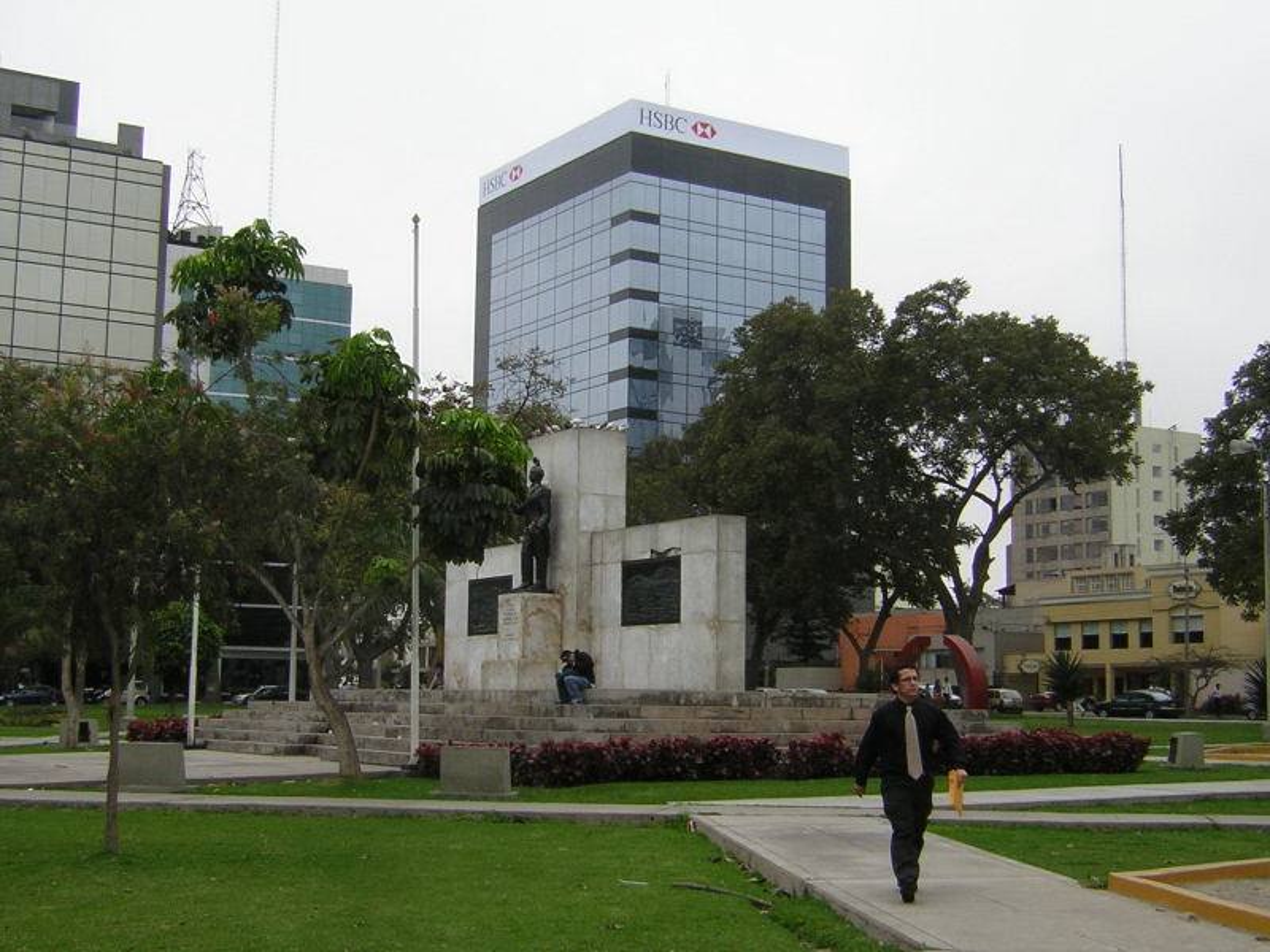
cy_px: 476
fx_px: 1724
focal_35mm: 47
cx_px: 635
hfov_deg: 40.4
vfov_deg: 30.9
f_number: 5.8
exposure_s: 1/187
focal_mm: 6.1
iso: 50
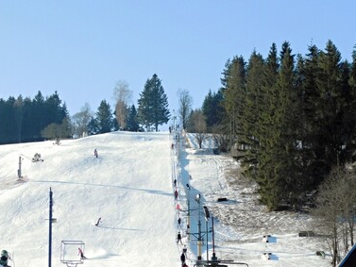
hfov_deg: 22.6
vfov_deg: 17.1
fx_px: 885
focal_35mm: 86
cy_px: 180
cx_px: 247
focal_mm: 10.4
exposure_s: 1/800
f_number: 4
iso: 125
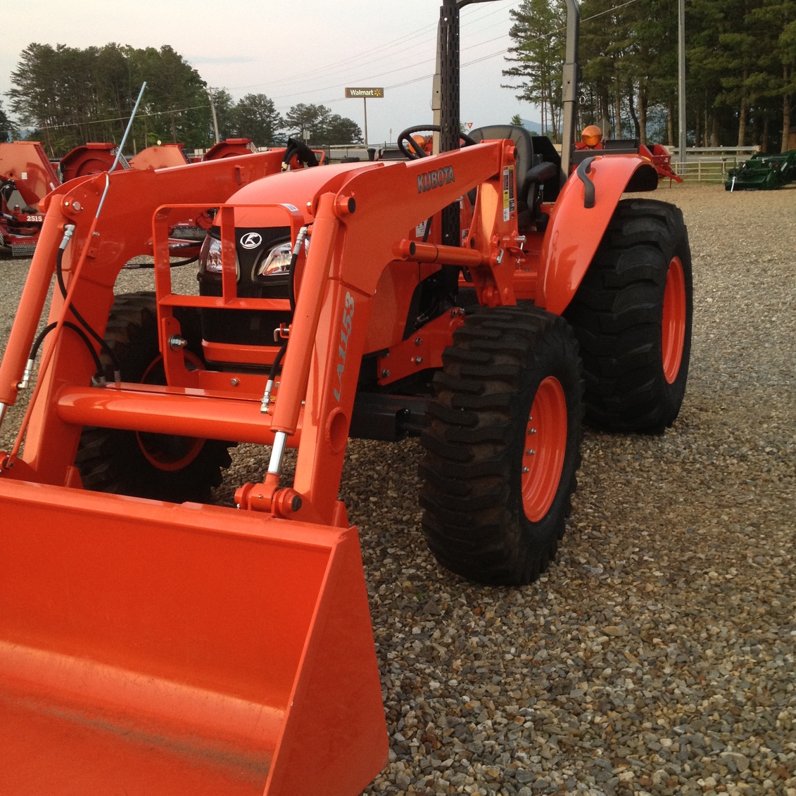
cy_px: 350
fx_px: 1093
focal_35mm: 42
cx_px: 391
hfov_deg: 40.0
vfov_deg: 40.0
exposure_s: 1/20
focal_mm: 4.28
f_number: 2.4
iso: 125
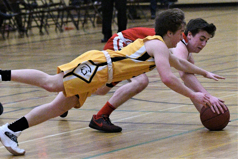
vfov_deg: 13.0
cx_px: 119
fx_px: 694
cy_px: 80
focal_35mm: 105
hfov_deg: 19.5
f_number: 3.2
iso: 22800
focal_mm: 70
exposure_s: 1/2000
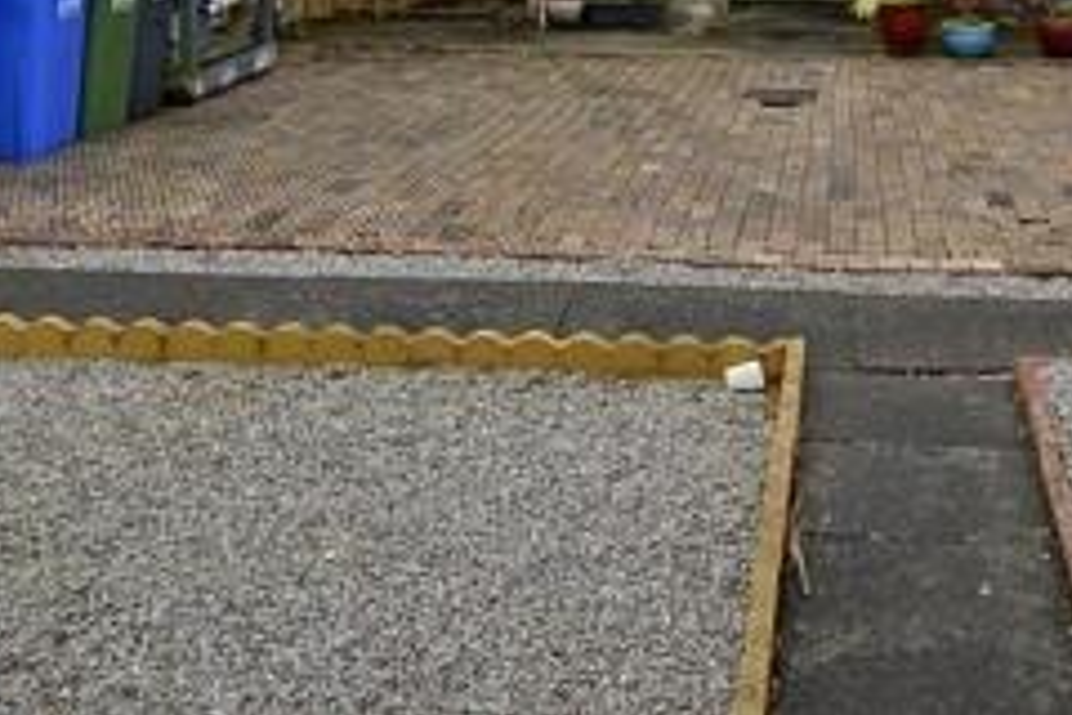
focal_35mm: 41
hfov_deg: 46.8
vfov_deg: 26.7
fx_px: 1221
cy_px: -255
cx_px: 692
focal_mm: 10
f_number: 5.6
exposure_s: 1/125
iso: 400
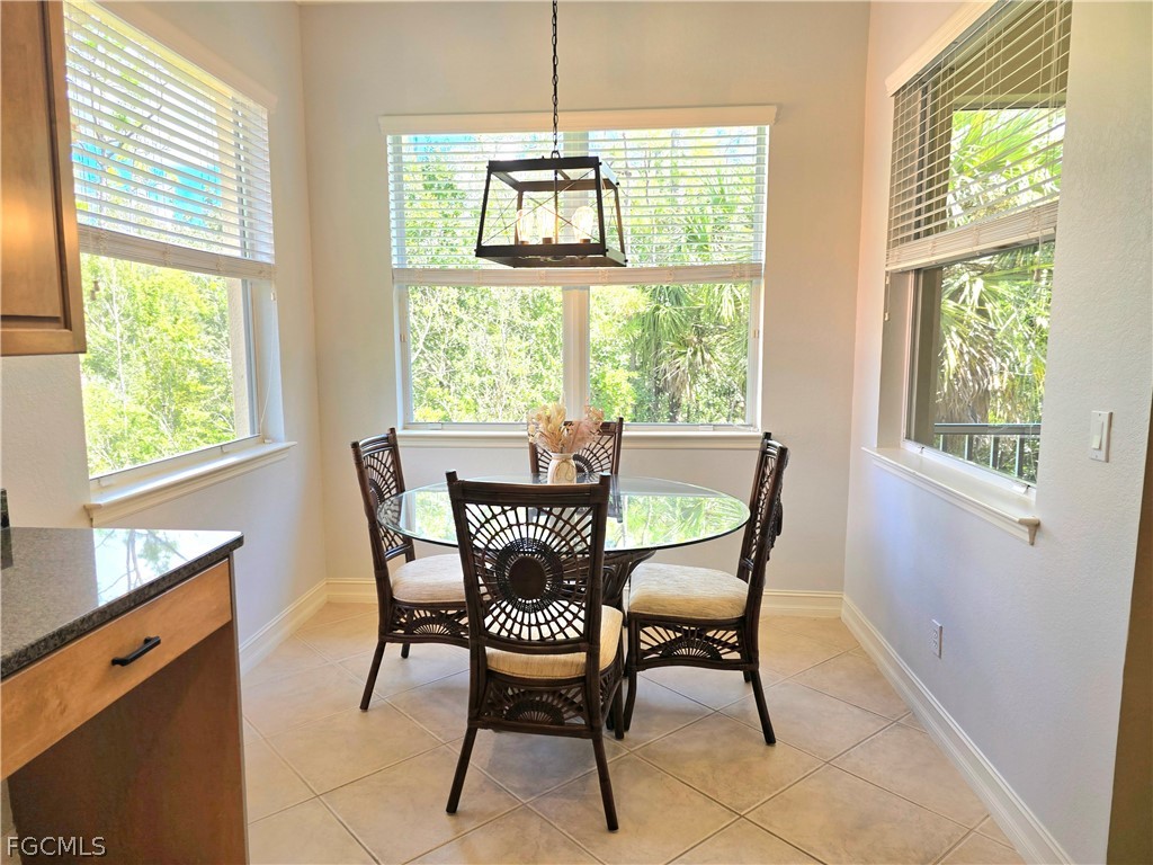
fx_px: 766
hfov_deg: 73.9
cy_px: 432
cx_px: 576
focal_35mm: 23
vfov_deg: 58.9
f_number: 1.7
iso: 20
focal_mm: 6.3
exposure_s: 1/120
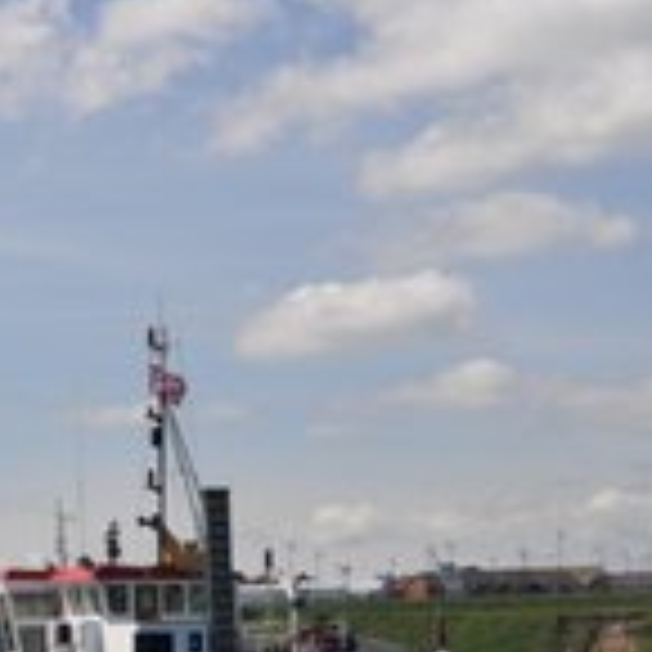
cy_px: 504
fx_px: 2625
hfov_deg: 13.6
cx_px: -234
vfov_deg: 14.1
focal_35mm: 123
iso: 400
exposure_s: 1/2000
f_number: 7.1
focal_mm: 35
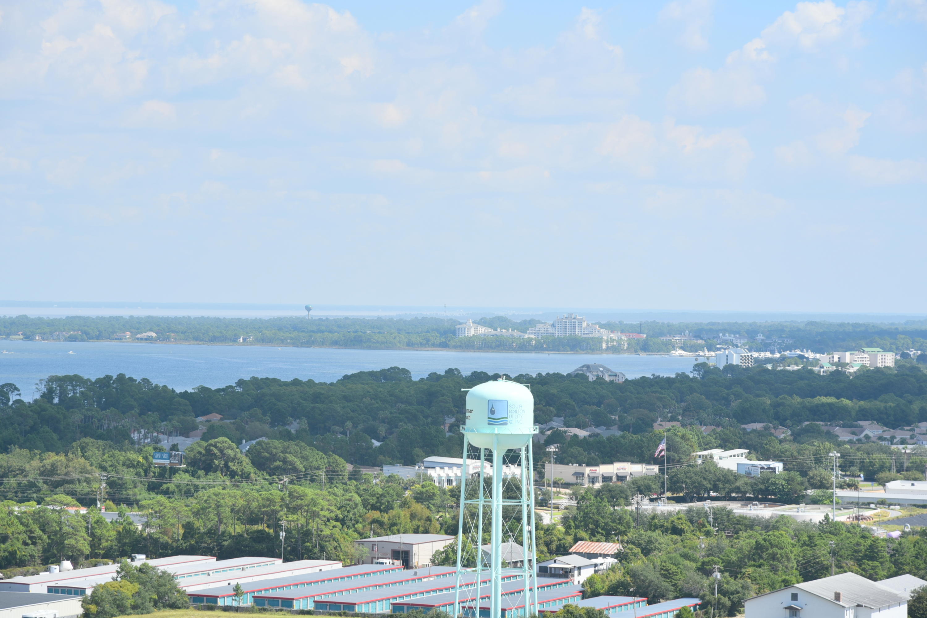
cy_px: 309
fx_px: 3090
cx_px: 464
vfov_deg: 11.4
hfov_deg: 17.1
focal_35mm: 120
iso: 200
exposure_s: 1/800
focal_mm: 120
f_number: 7.1
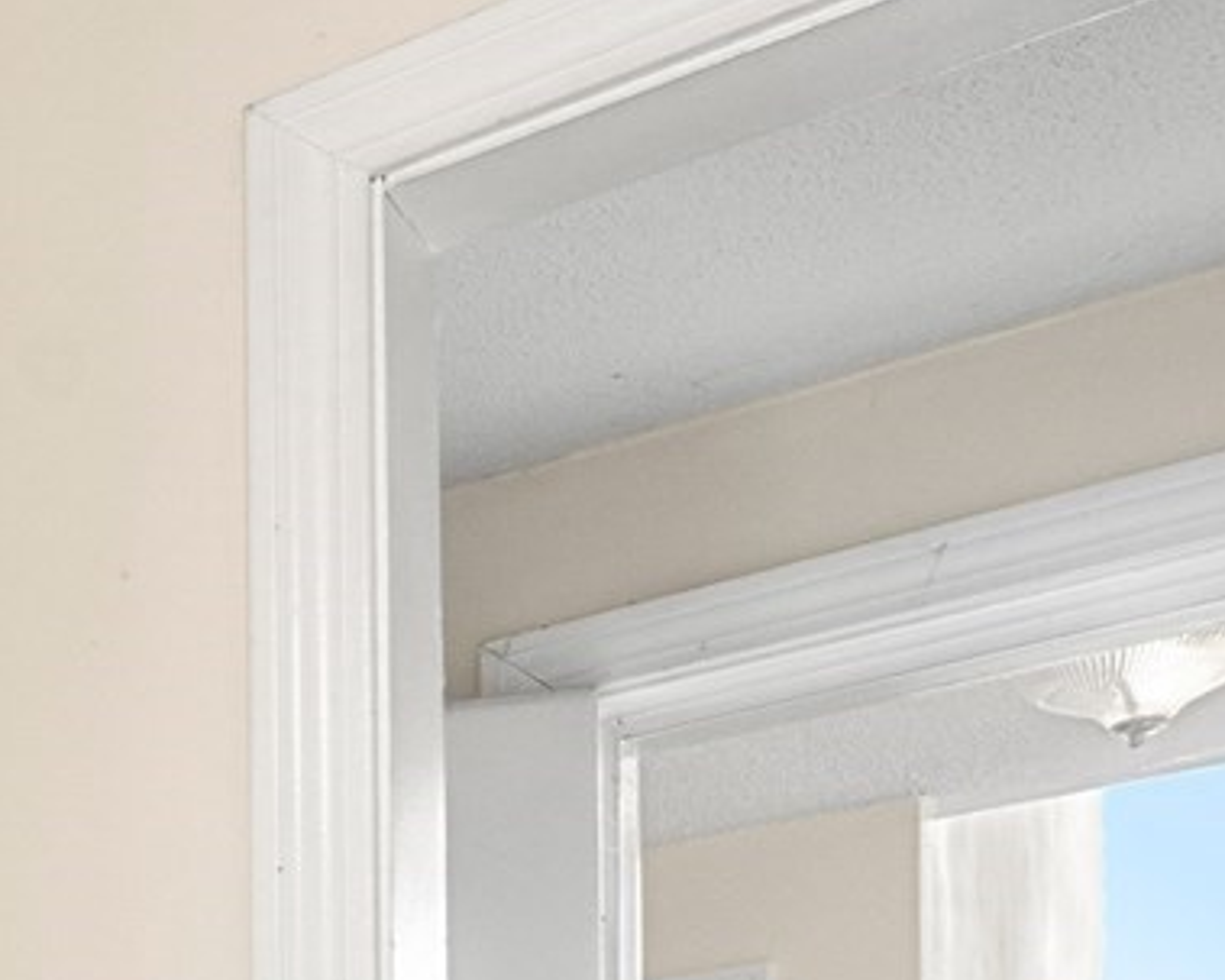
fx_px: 2392
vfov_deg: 18.4
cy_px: 1737
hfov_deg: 19.5
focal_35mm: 66
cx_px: -1096
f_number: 8
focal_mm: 13
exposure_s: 1/3
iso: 2500
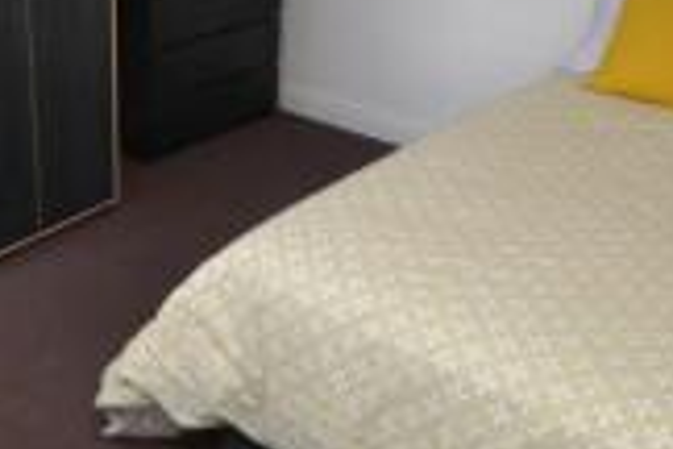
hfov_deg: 43.8
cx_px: 220
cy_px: 127
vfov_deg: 30.1
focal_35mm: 44
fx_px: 822
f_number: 8
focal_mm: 10
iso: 1600
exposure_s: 1/20
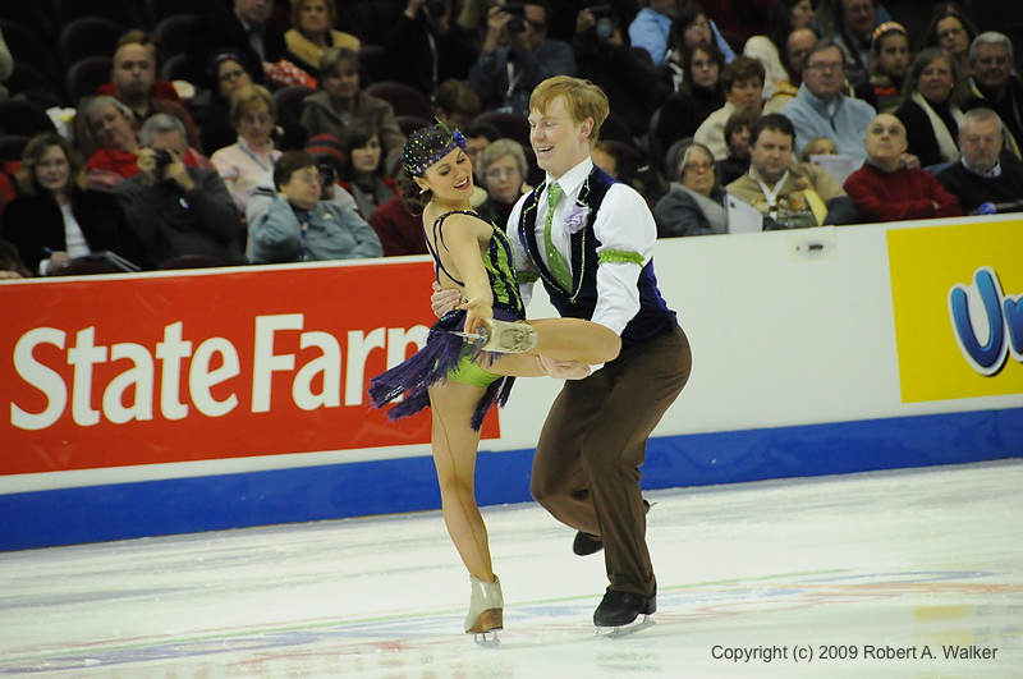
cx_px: 512
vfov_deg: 4.6
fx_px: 8513
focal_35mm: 300
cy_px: 340
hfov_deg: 6.9
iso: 3200
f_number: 5.6
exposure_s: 1/800
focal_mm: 200
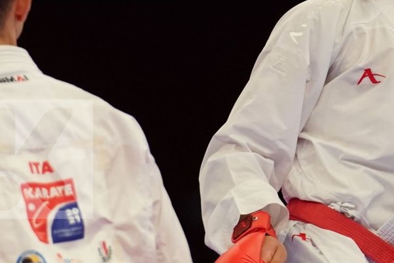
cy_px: 159
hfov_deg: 2.7
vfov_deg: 1.8
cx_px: 254
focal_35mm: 766
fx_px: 8381
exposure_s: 1/1000
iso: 2000
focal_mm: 171
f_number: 2.8
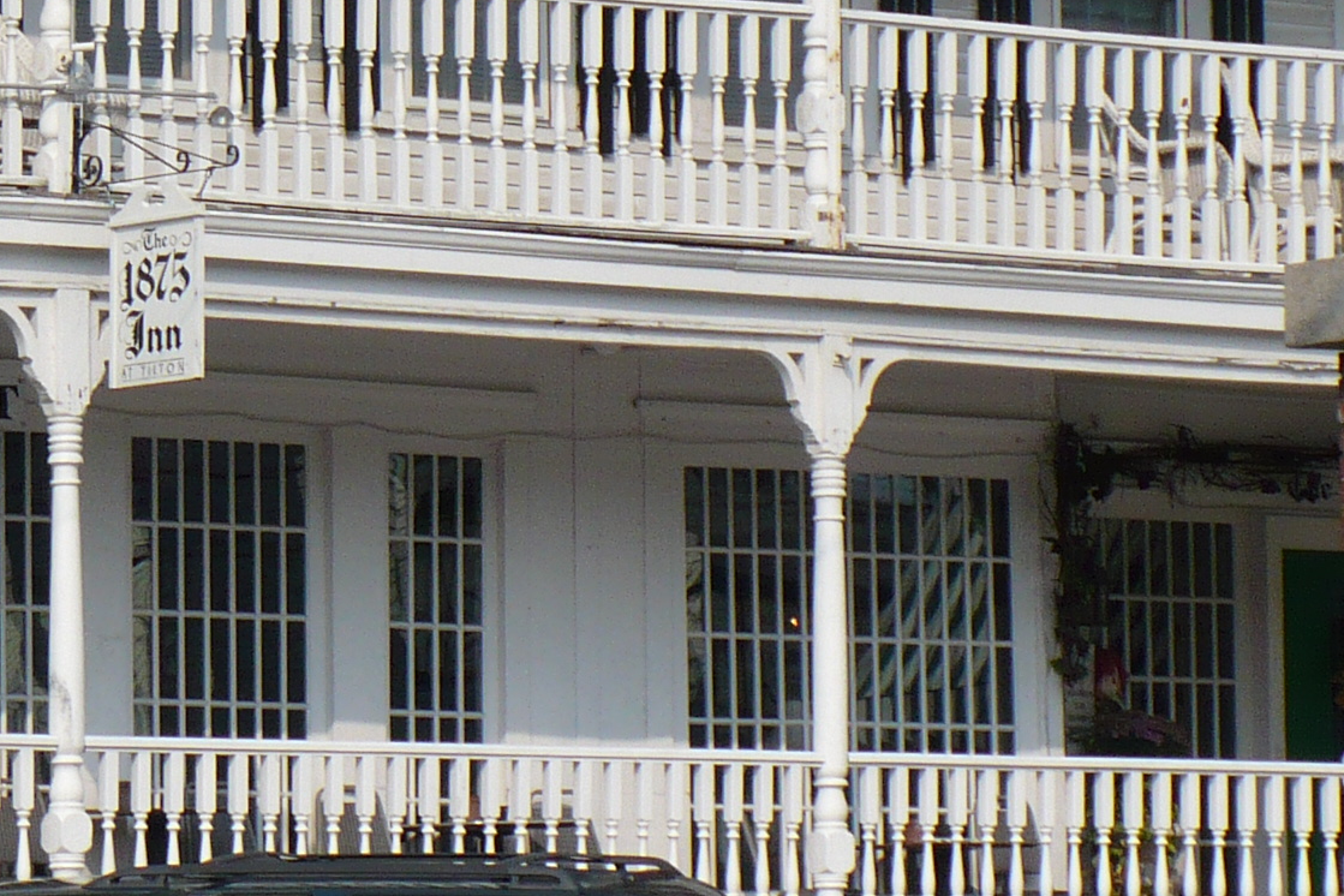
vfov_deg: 4.6
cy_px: -94
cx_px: 633
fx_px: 11087
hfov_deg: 6.9
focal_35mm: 297
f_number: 10
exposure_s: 1/200
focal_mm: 17.2
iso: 100
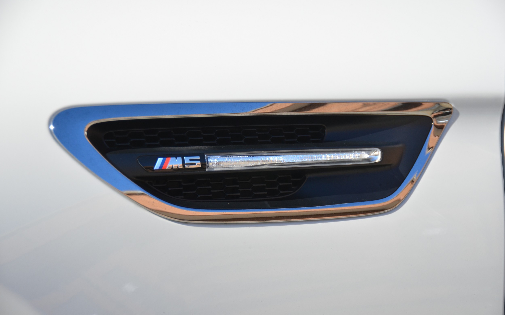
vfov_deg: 13.1
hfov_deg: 20.9
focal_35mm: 100
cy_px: 158
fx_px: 1369
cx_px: 253
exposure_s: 1/1250
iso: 400
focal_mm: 65
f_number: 5
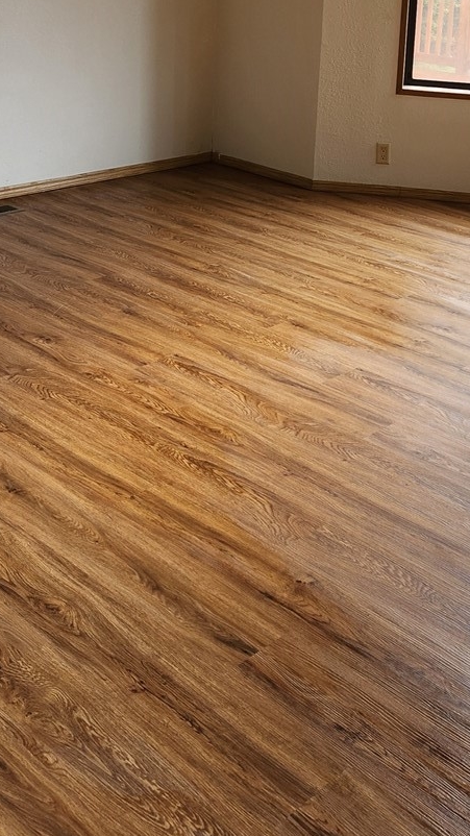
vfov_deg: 38.9
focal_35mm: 50
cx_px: 320
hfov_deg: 23.8
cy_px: 107
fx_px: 1108
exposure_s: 1/180
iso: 80
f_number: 1.8
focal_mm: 5.4
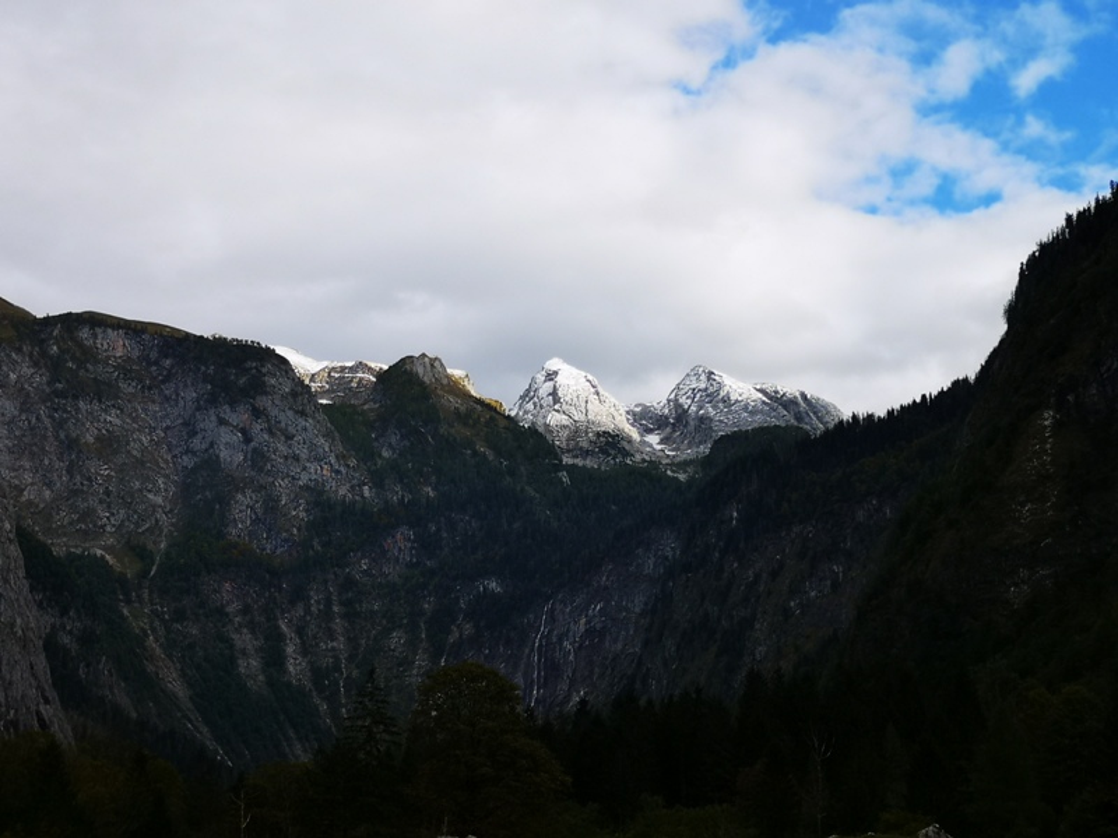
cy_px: 419
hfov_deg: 33.2
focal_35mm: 58
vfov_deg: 25.2
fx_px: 1873
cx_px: 559
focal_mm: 3.95
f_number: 1.8
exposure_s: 1/1471
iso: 50
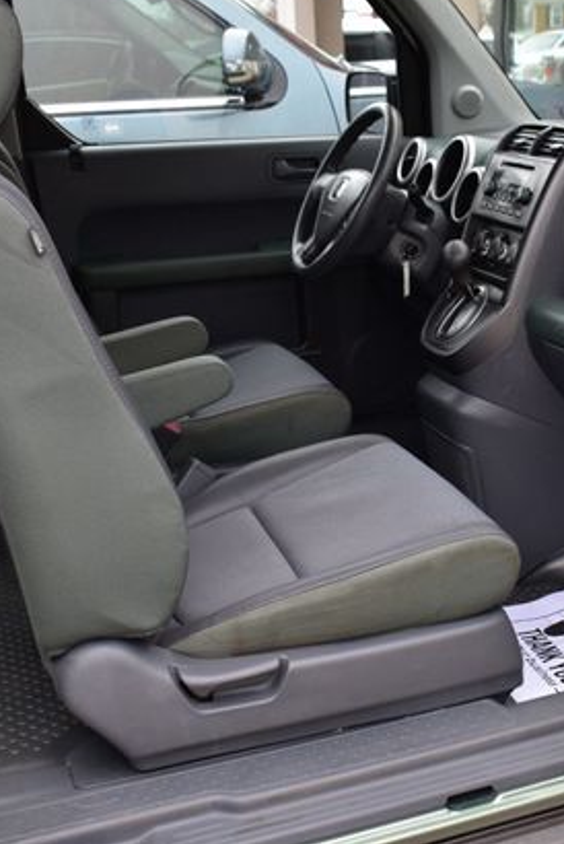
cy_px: 408
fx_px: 1262
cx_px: 486
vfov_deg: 37.0
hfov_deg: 24.6
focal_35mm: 54
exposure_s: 1/15
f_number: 6.3
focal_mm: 23
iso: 400
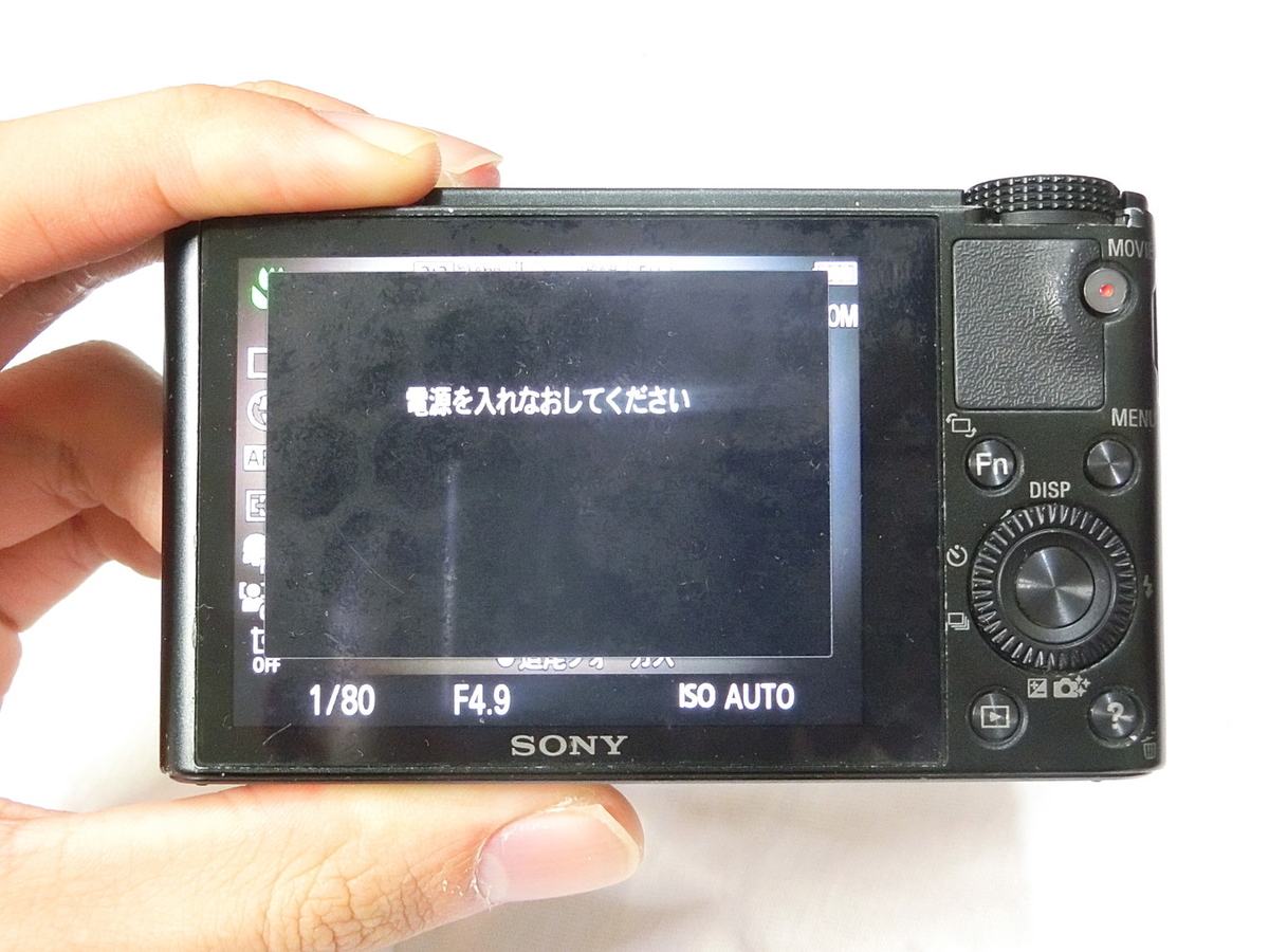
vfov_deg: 28.0
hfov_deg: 36.8
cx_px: 634
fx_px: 1906
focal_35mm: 52
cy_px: 476
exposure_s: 1/8
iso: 800
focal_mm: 9.3
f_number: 4.7
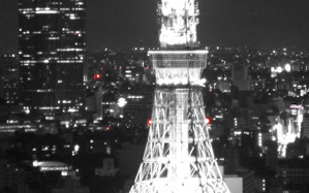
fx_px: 1716
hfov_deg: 10.3
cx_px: 169
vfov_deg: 6.4
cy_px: -5
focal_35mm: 204
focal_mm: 39
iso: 1600
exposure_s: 1/6
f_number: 4.5
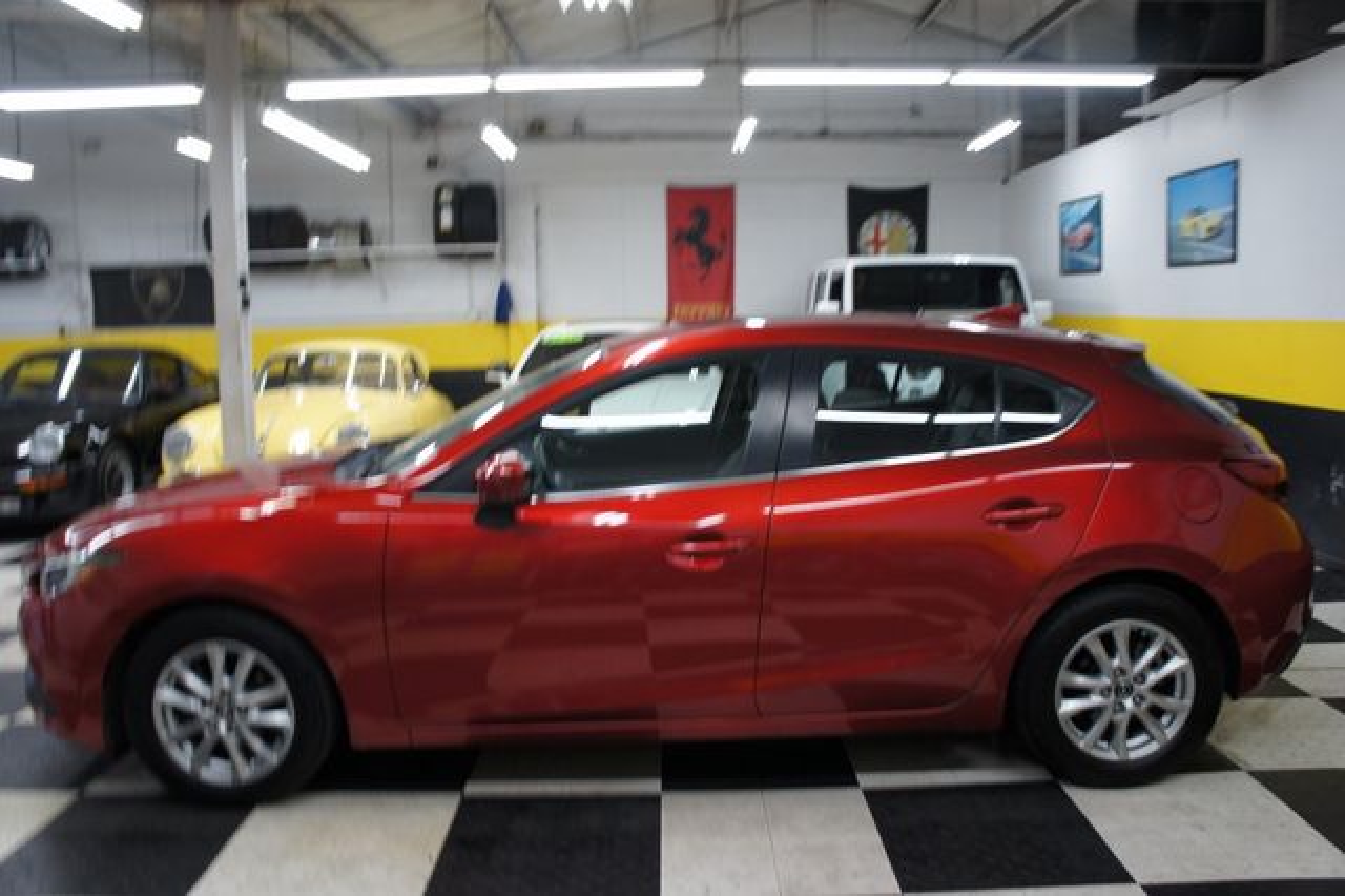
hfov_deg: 67.4
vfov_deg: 47.9
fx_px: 1008
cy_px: 448
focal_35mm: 27
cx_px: 672
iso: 250
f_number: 3.5
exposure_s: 1/30
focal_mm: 18
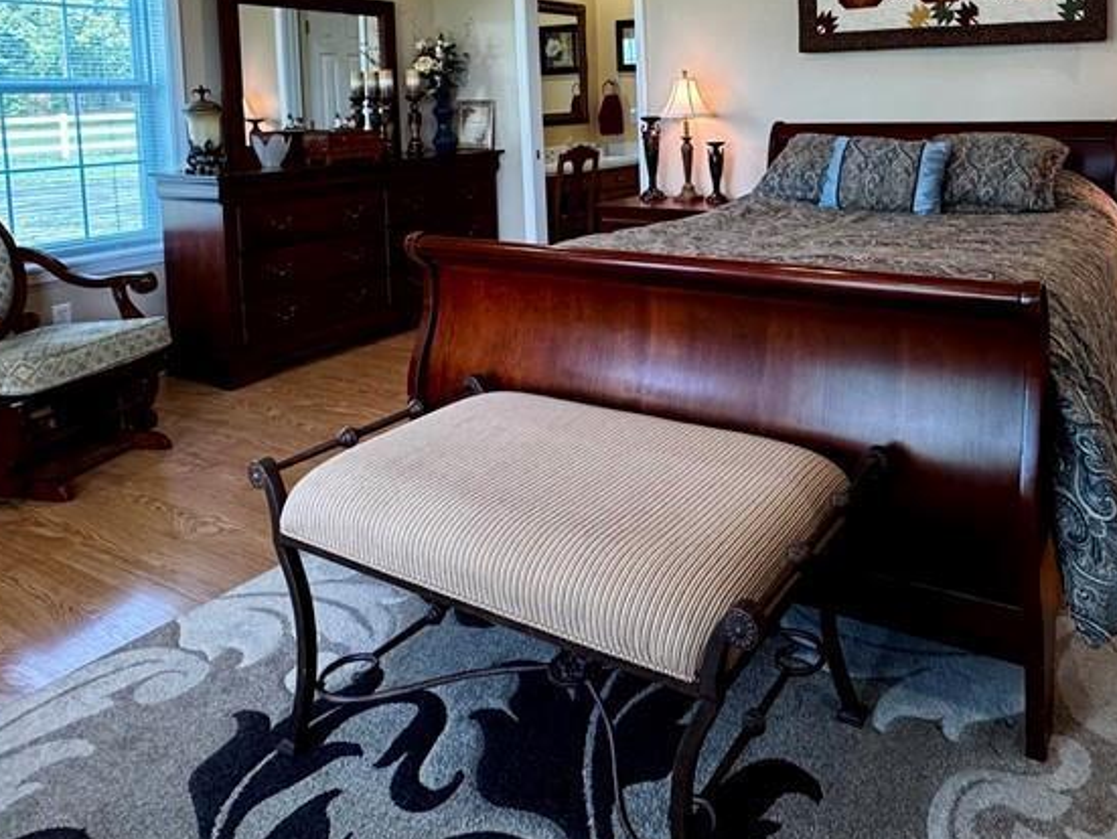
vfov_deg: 49.5
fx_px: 840
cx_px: 748
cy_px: 150
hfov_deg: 65.4
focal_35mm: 26
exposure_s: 1/120
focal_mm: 2.22
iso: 250
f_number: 2.2
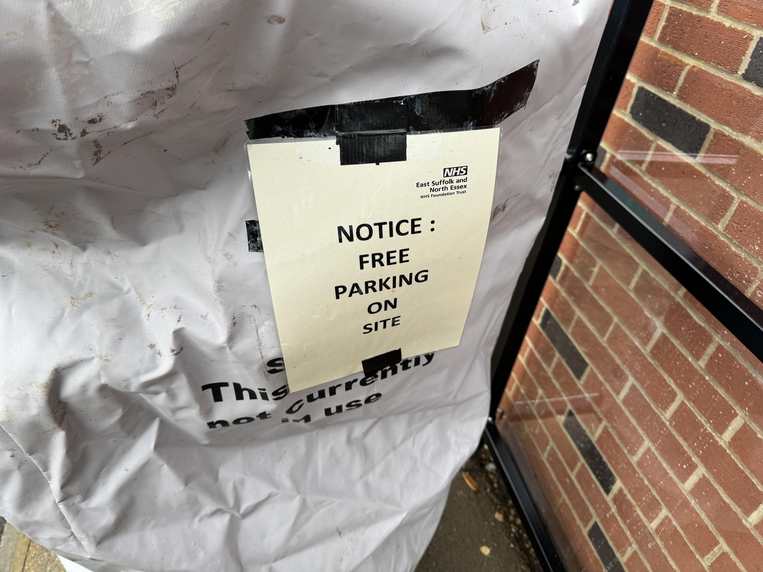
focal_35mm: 24
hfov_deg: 71.6
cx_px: 382
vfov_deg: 56.8
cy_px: 286
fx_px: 529
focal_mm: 6.76
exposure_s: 1/121
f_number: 1.78
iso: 64
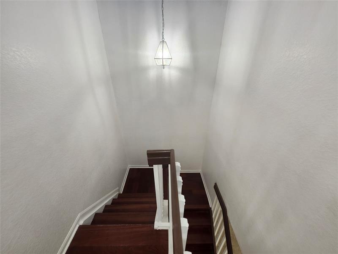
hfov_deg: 106.2
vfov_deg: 89.9
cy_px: 127
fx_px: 127
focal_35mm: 13
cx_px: 169
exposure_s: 1/60
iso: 125
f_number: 2.2
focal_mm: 1.74
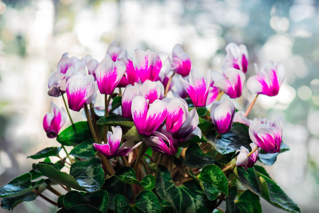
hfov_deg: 13.0
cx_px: 160
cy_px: 106
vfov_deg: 8.7
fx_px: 1396
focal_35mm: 158
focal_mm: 105
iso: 100
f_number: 6.3
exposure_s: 1/13
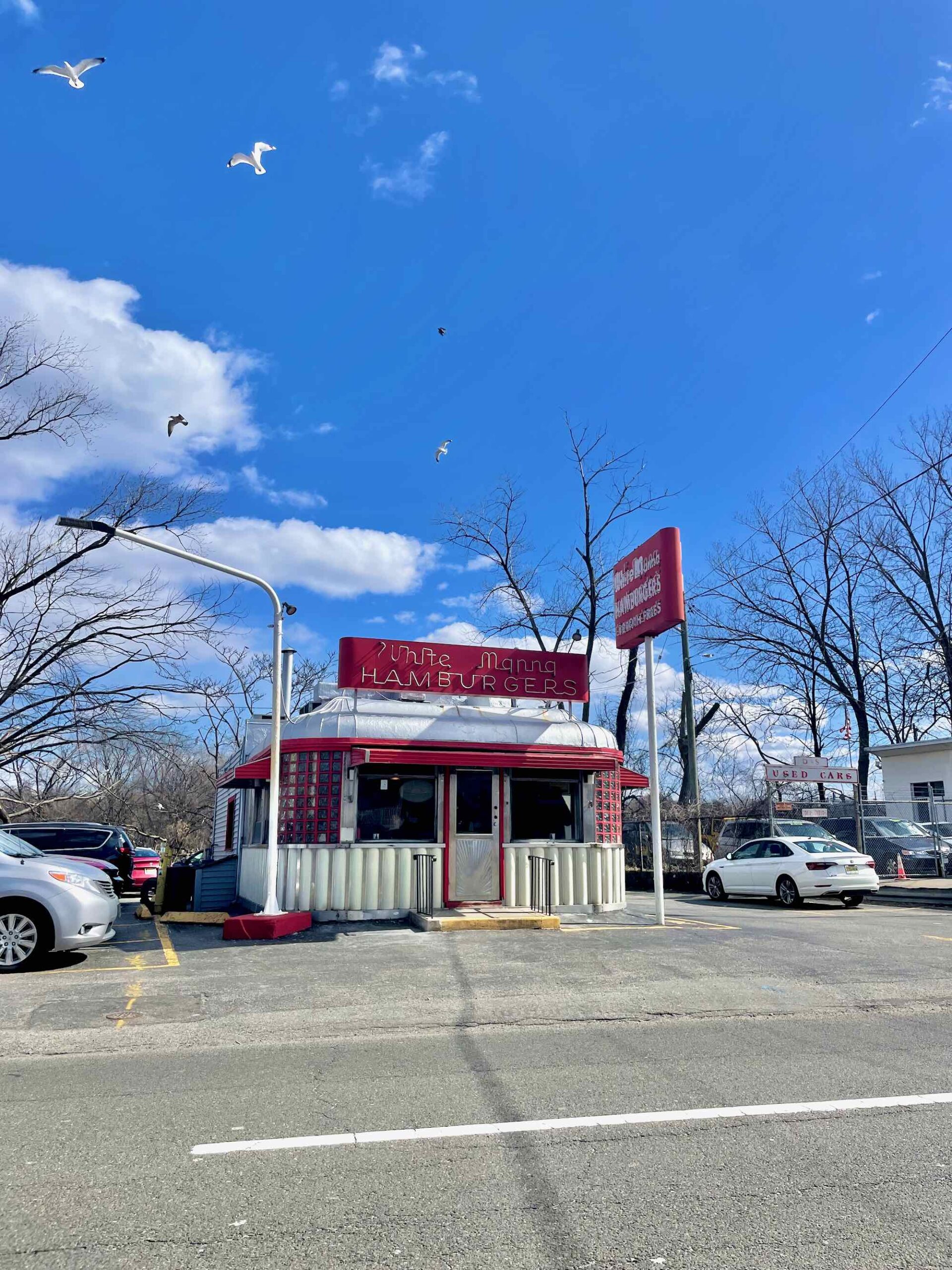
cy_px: 635
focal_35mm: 26
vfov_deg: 67.3
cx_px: 476
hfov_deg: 53.1
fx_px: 953
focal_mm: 4.2
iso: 32
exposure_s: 1/4464
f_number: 1.6
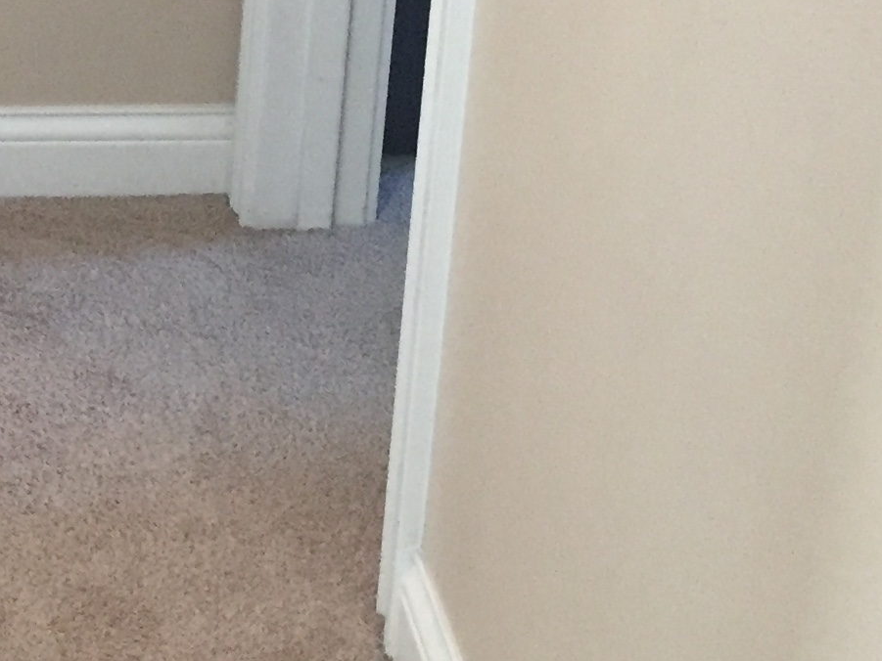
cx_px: -471
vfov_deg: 14.1
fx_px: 2676
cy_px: 255
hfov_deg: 16.8
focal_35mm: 105
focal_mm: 4.15
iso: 200
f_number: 2.2
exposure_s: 1/30
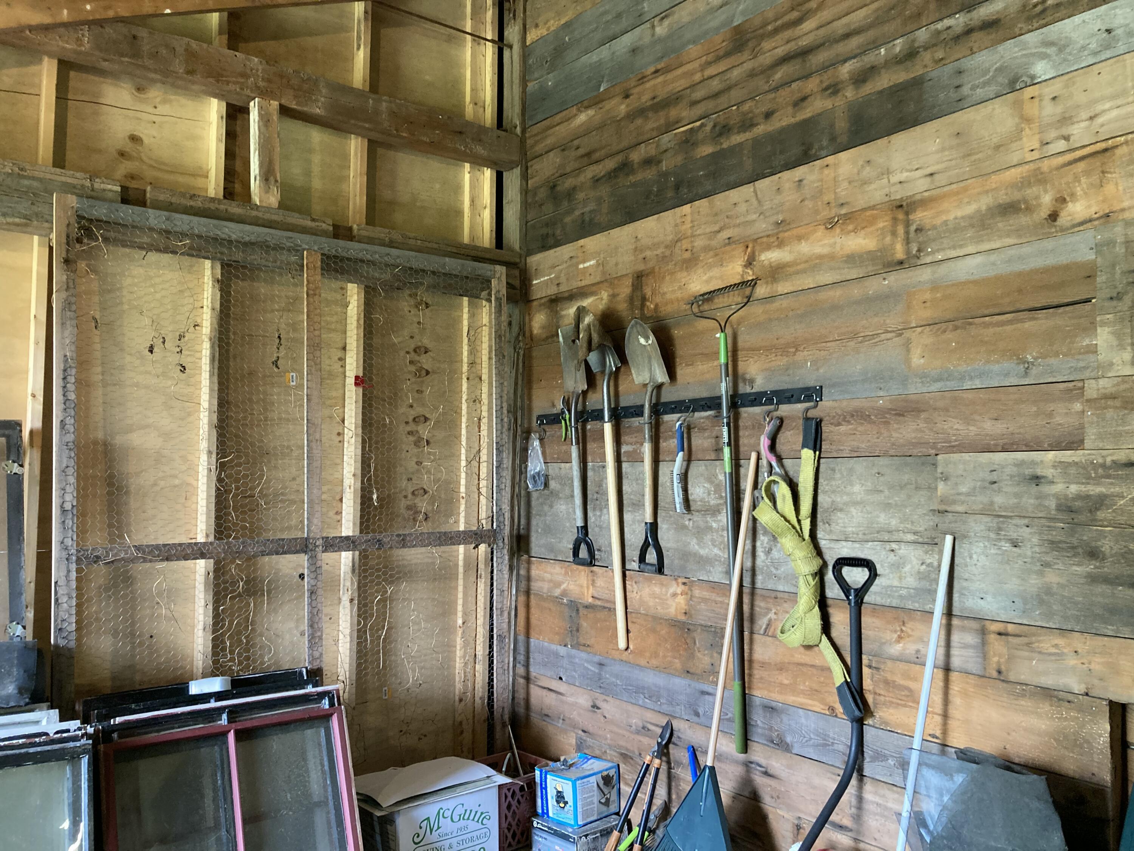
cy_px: 426
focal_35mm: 28
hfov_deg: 63.4
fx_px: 917
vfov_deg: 49.7
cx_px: 567
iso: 250
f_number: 1.8
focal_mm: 3.99
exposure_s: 1/40
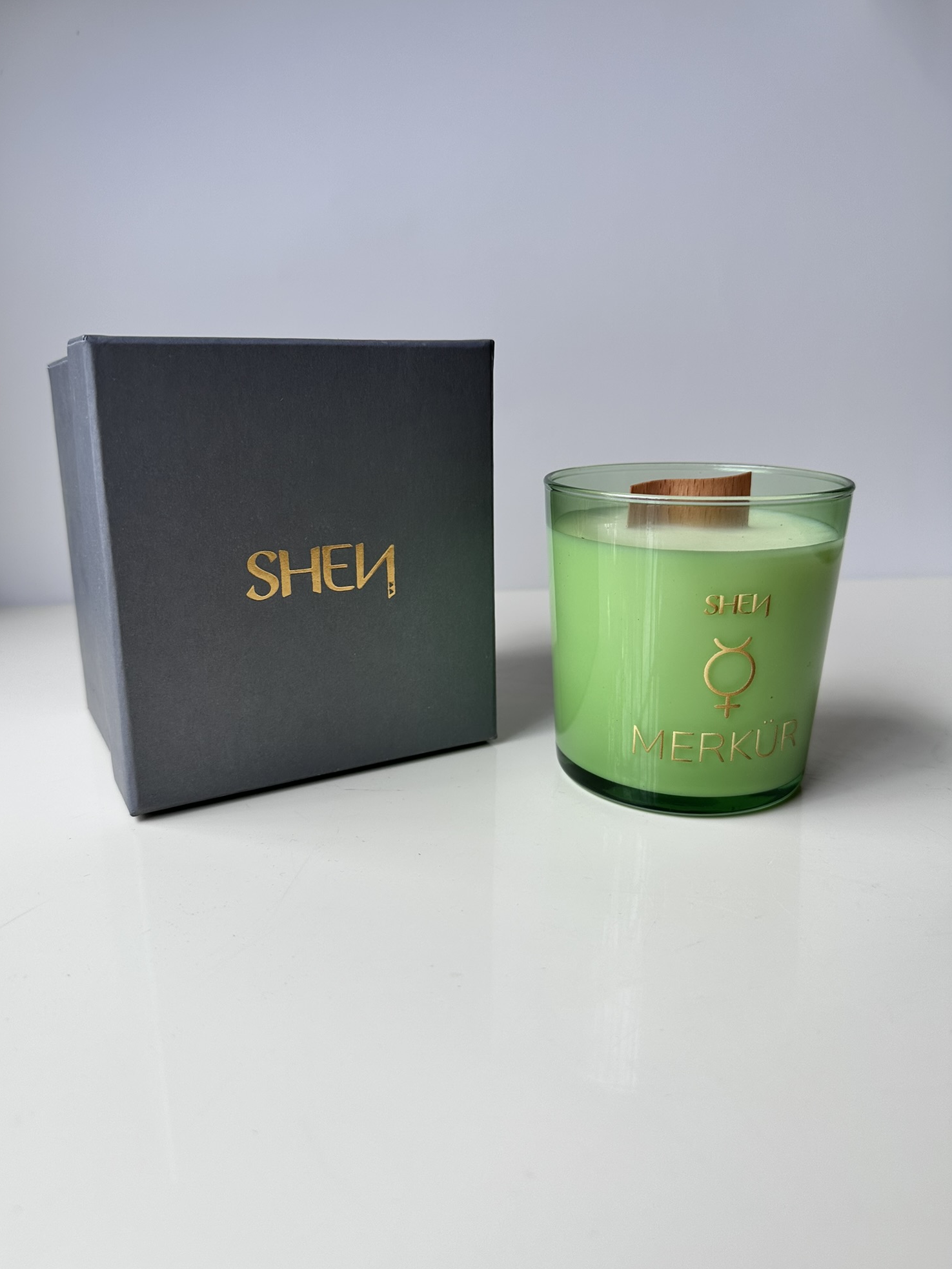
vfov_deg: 69.4
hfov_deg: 54.9
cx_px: 458
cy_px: 636
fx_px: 917
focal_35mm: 25
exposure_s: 1/491
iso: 80
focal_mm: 6.86
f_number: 1.78
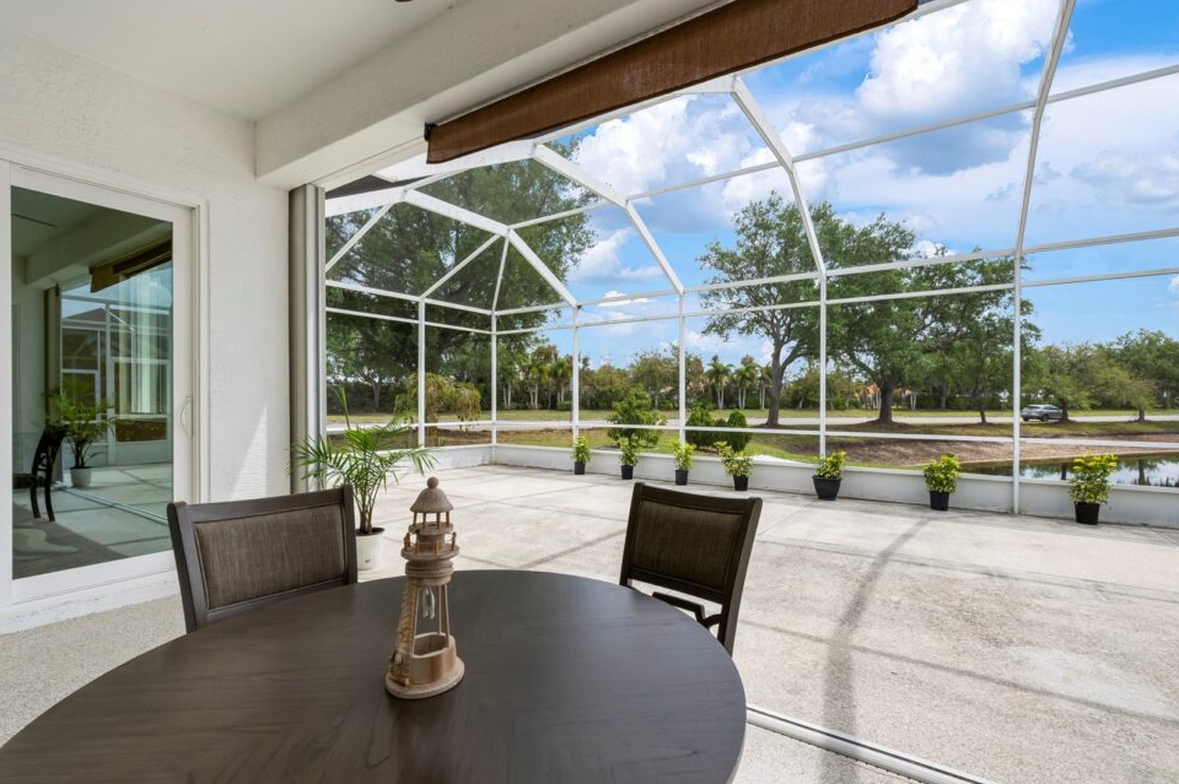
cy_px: 402
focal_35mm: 17
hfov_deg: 94.8
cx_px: 615
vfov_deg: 71.9
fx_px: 541
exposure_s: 1/60
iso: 200
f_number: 13
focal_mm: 15.5
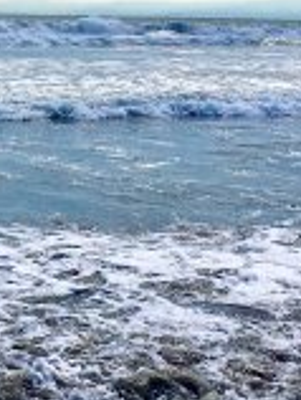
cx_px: 42
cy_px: 15
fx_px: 1295
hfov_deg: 13.2
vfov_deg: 17.2
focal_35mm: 112
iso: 25
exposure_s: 1/3344
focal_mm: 4.15
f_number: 2.2
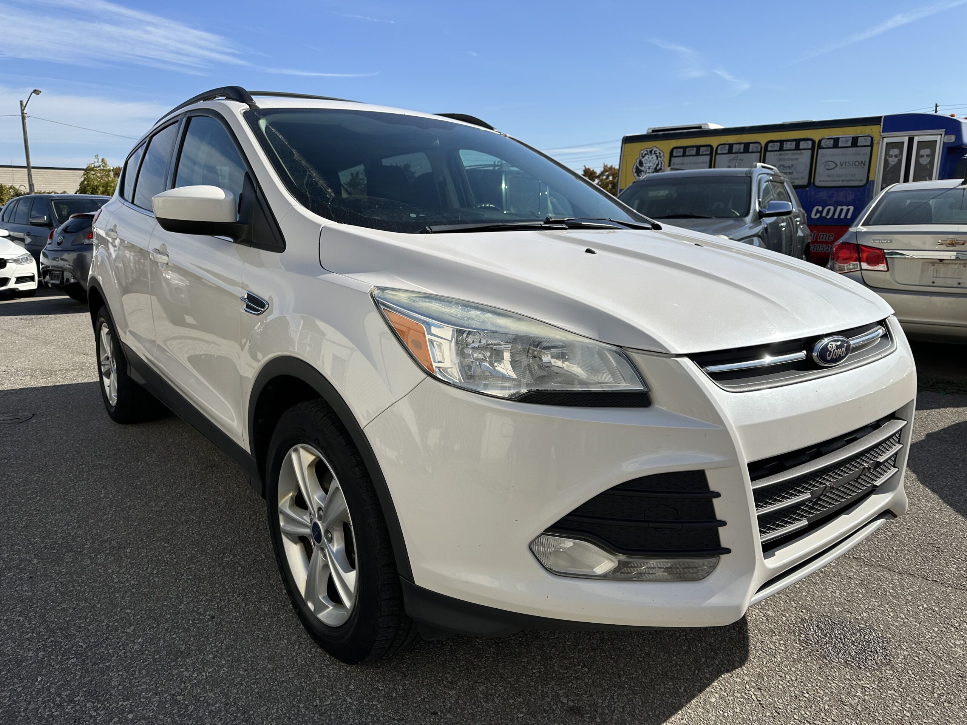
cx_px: 484
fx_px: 670
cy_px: 362
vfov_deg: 56.8
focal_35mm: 24
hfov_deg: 71.6
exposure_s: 1/5263
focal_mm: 6.86
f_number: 1.78
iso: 80
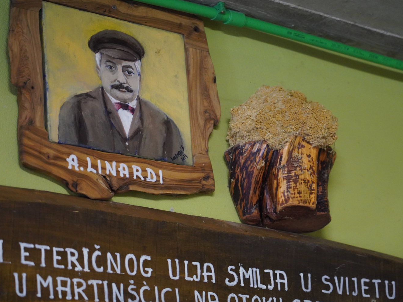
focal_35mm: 114
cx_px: 215
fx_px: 1327
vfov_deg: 13.0
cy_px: 151
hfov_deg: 17.3
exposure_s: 1/160
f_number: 4
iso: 8000
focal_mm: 105
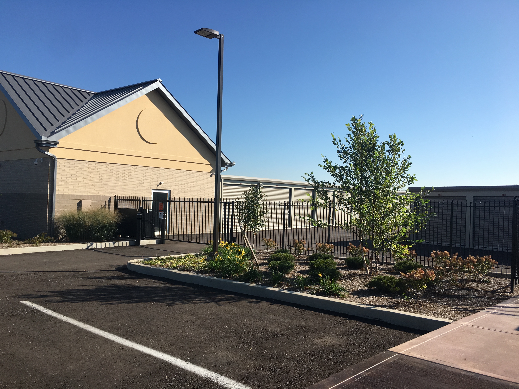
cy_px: 194
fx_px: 435
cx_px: 260
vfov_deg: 48.2
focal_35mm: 29
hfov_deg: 61.7
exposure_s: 1/1451
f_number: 2.2
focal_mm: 4.15
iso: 25
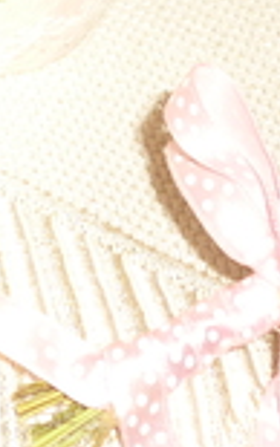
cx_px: -182
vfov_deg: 16.1
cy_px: -105
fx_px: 1513
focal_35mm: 124
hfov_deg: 10.1
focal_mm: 5.5
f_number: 2.8
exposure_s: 1/30
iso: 100
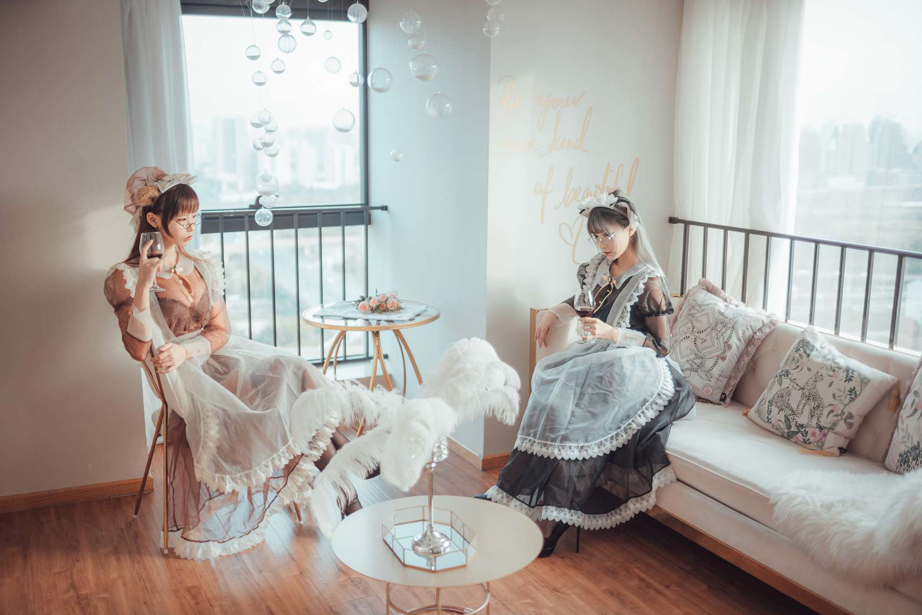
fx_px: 948
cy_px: 321
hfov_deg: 51.9
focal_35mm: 37
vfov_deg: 35.9
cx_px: 443
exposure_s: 1/80
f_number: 1.4
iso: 100
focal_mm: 35
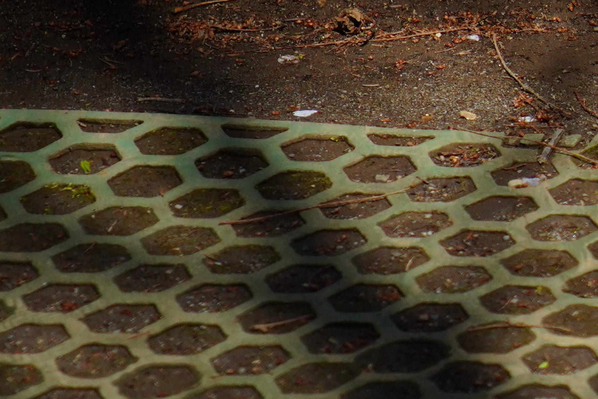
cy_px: -467
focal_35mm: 391
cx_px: 1258
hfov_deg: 5.2
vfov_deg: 3.5
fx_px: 6494
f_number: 2.8
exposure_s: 1/6400
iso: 400
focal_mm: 70
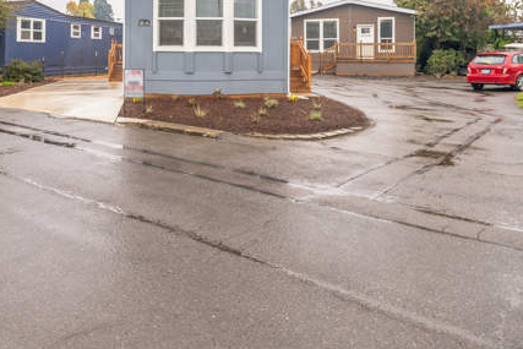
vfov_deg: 41.0
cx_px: 211
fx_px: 436
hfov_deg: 61.4
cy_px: 50
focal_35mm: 30
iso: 50
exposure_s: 1/50
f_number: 4
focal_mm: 16
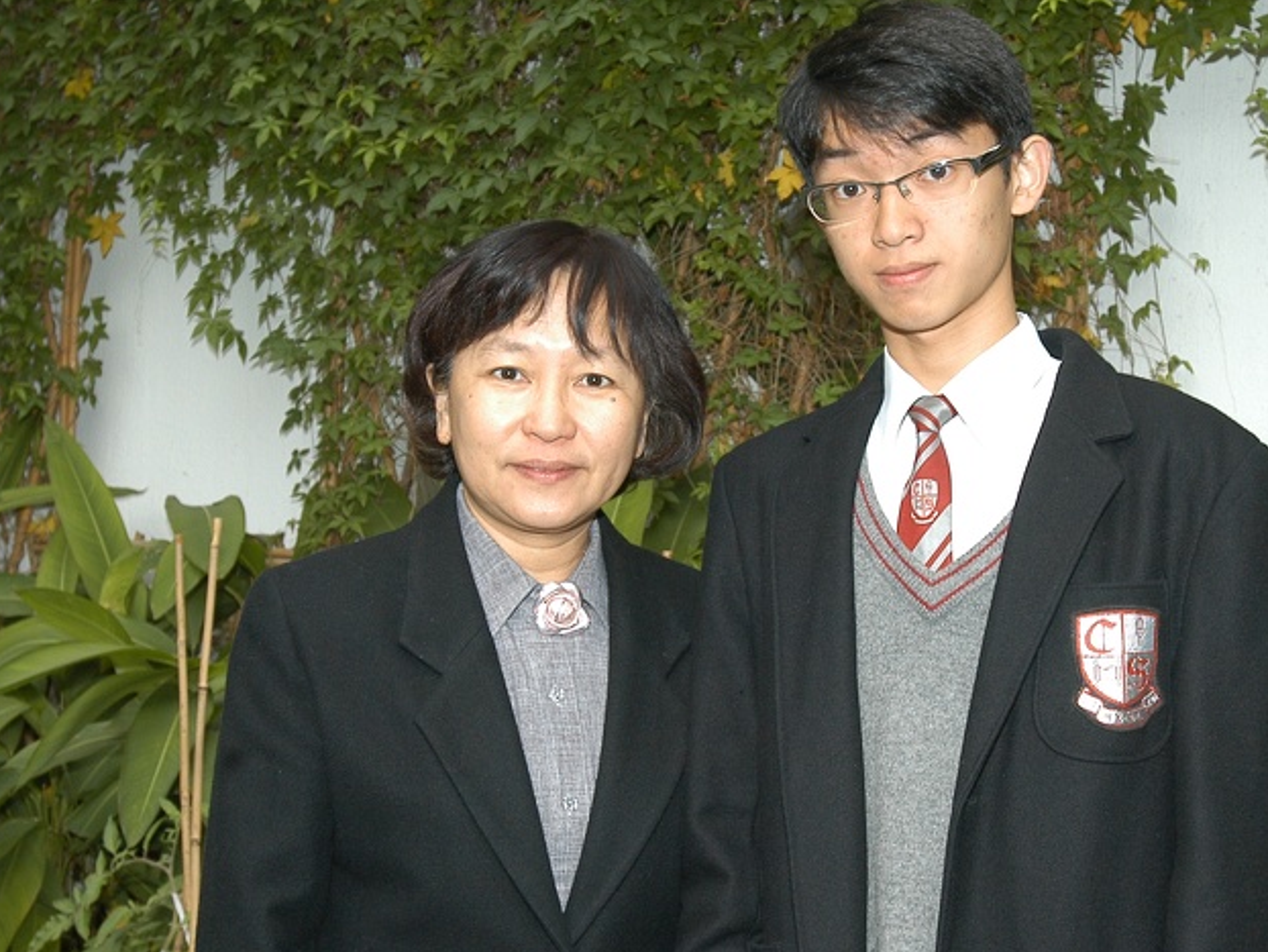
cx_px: 771
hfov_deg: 34.2
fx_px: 2052
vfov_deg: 26.1
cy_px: 477
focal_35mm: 56
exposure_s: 1/125
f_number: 5
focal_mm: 24
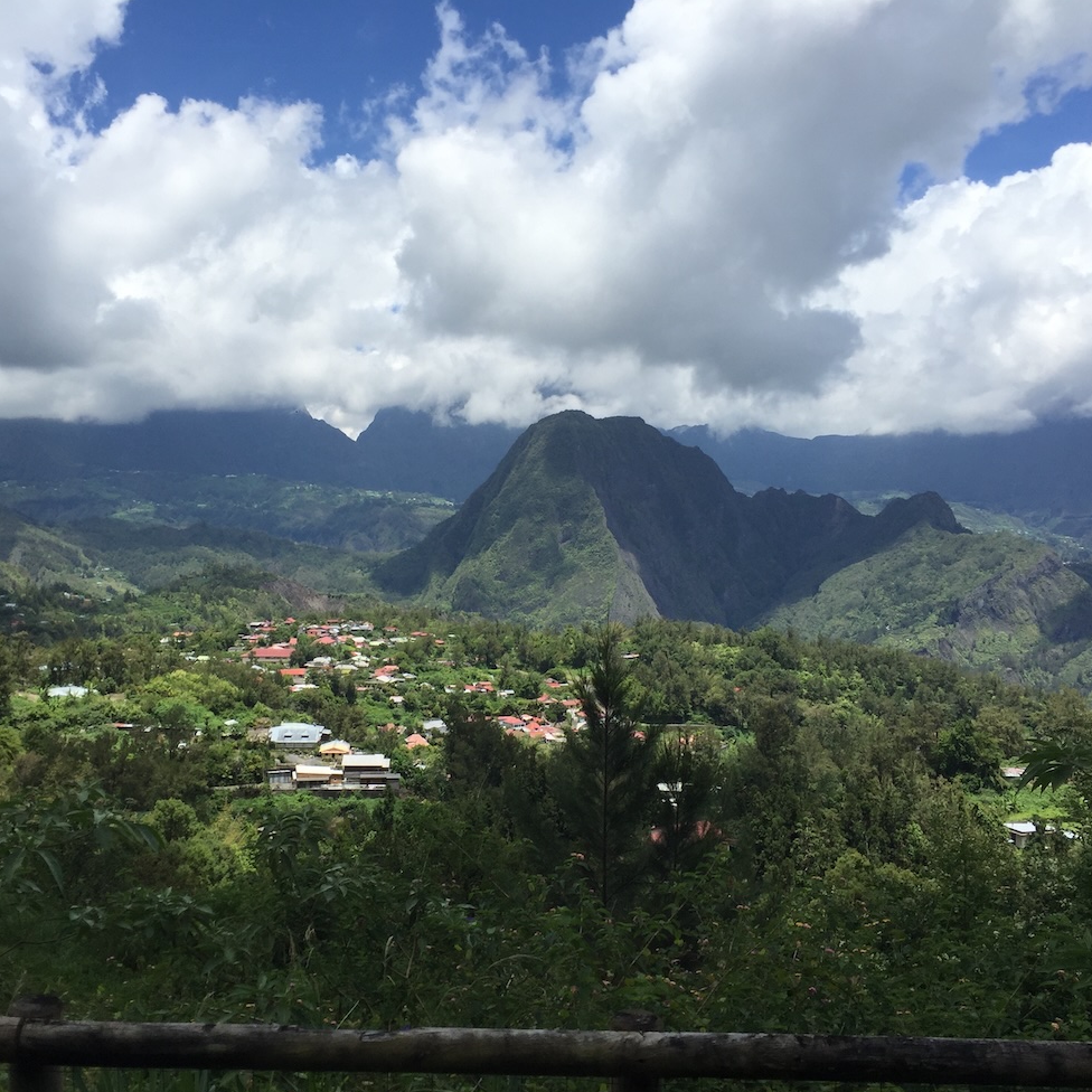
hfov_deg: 47.0
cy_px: 557
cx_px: 440
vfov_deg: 47.2
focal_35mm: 35
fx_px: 1249
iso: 32
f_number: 2.2
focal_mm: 4.15
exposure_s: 1/2639
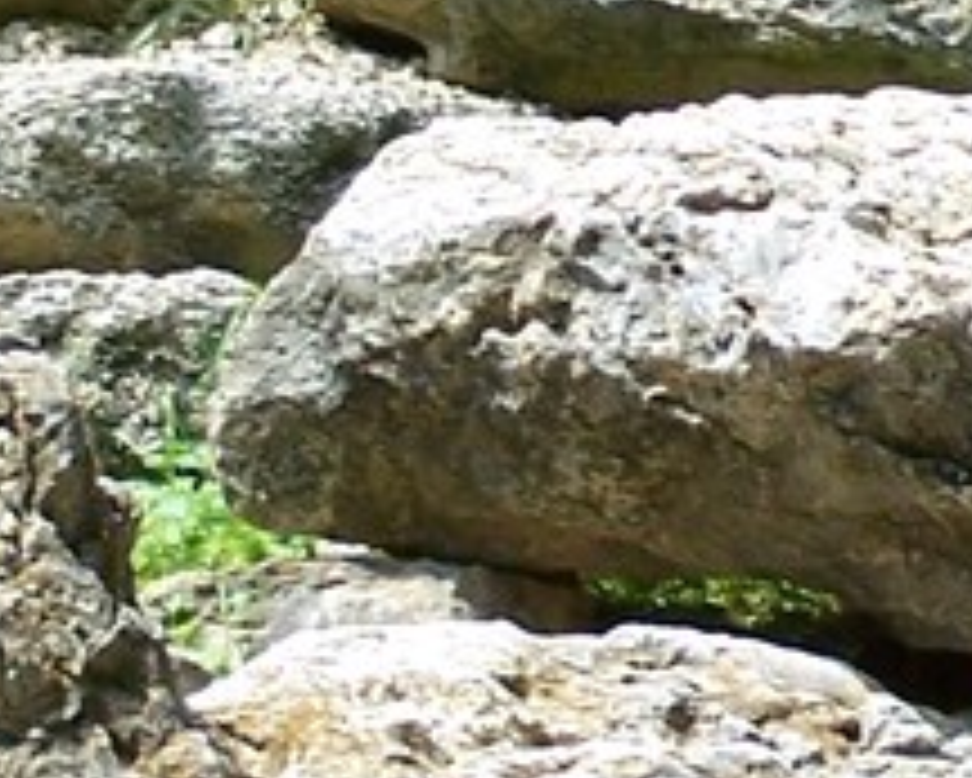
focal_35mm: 543
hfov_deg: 3.5
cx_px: 2318
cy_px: 160
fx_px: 15628
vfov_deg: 2.9
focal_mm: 15.6
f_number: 3.2
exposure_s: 1/400
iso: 80
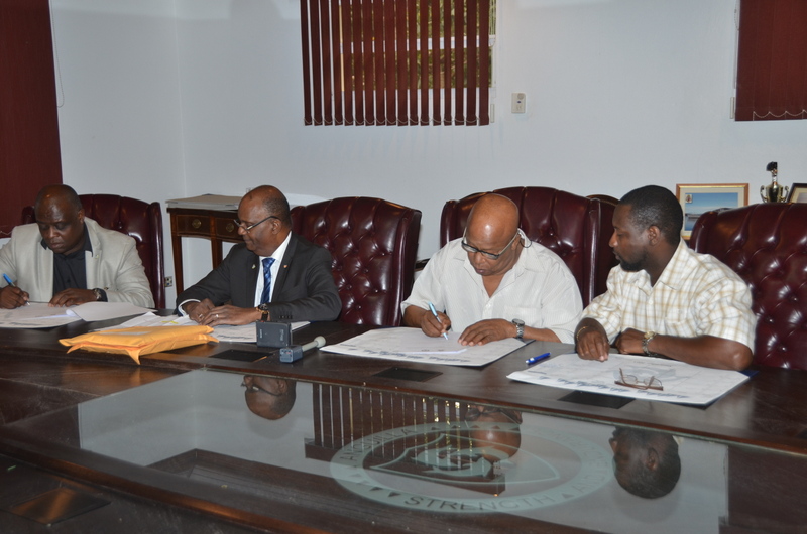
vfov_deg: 28.0
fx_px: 1074
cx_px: 404
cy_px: 267
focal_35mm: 48
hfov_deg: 41.2
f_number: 5
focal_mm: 32
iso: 250
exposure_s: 1/60
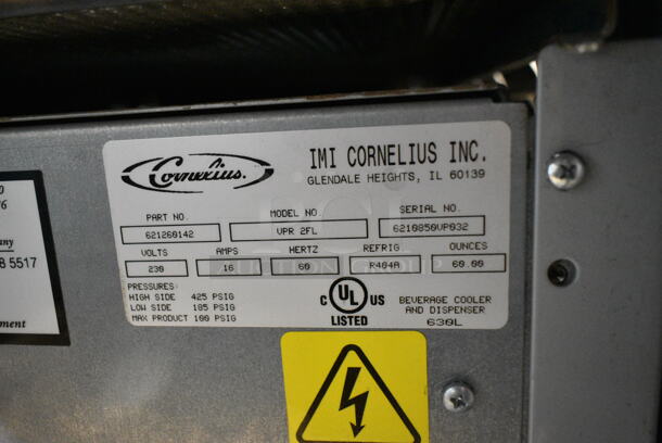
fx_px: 552
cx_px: 331
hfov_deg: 61.9
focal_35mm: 30
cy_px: 222
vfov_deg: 43.7
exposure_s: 1/60
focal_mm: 20
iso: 6400
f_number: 4
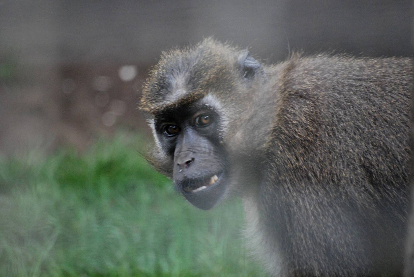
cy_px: 138
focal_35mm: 450
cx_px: 207
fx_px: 5181
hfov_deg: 4.6
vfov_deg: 3.1
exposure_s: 1/160
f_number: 5.6
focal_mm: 300
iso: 1600
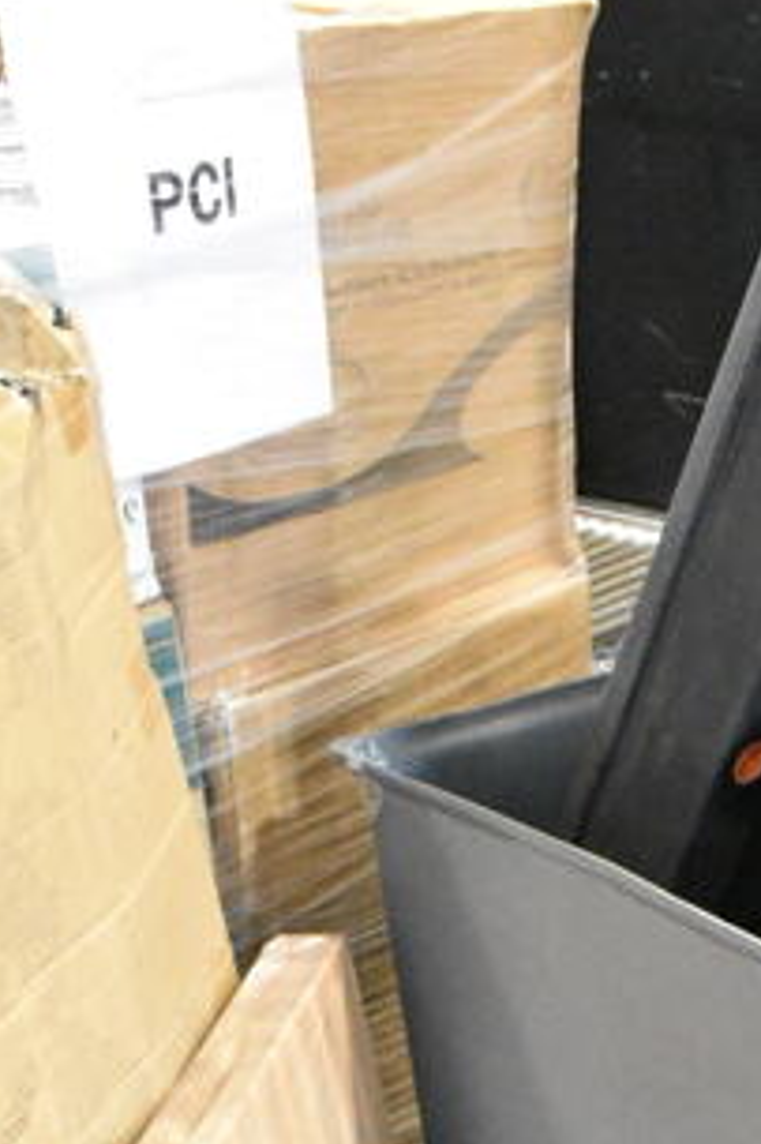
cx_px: 776
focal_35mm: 81
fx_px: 2571
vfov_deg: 22.5
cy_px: 1480
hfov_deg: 16.5
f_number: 5.6
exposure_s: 1/125
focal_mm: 18
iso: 6400
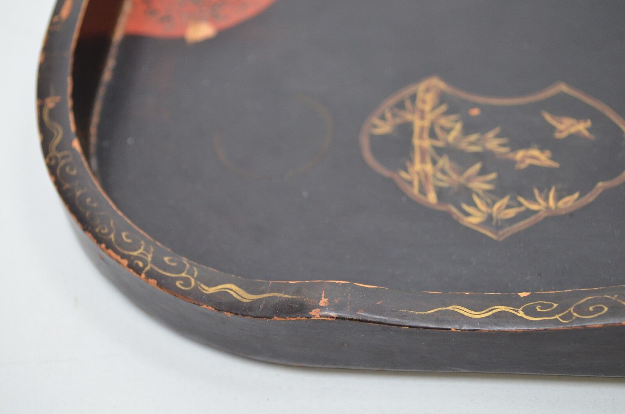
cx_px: 312
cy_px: 207
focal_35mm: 60
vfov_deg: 22.5
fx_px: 1040
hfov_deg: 33.5
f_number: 5.3
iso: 800
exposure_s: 1/60
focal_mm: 40
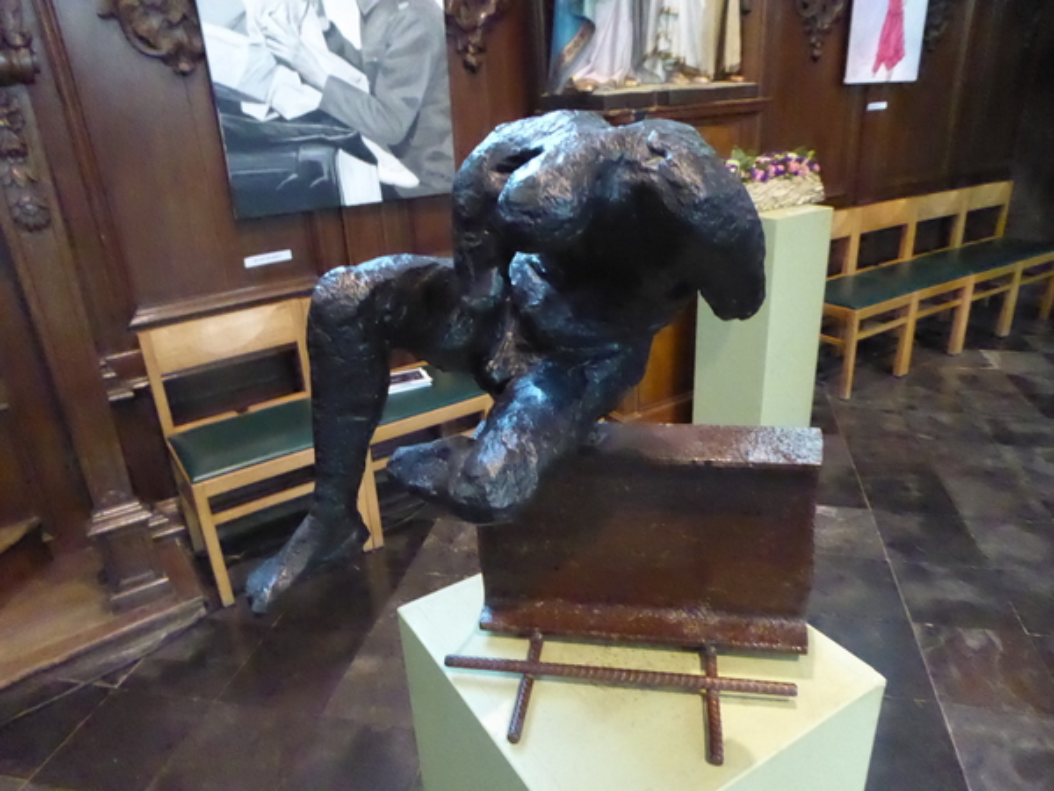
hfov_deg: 71.6
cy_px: 396
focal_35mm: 24
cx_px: 527
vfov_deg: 56.8
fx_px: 731
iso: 3200
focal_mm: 4.3
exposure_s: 1/60
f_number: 3.3
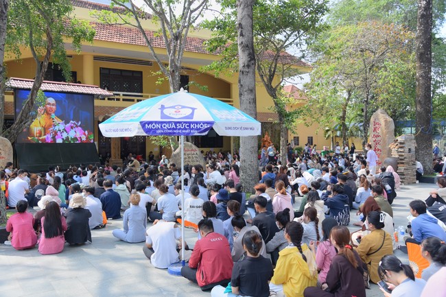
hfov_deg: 58.7
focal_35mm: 32
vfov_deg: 41.1
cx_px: 223
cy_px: 148
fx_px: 396
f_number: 6.3
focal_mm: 32
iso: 100
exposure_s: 1/200
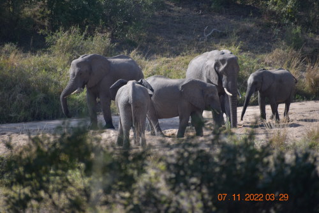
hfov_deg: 5.3
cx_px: 160
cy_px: 106
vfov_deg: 3.5
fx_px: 3458
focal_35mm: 390
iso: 200
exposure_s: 1/500
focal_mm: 260
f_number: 6
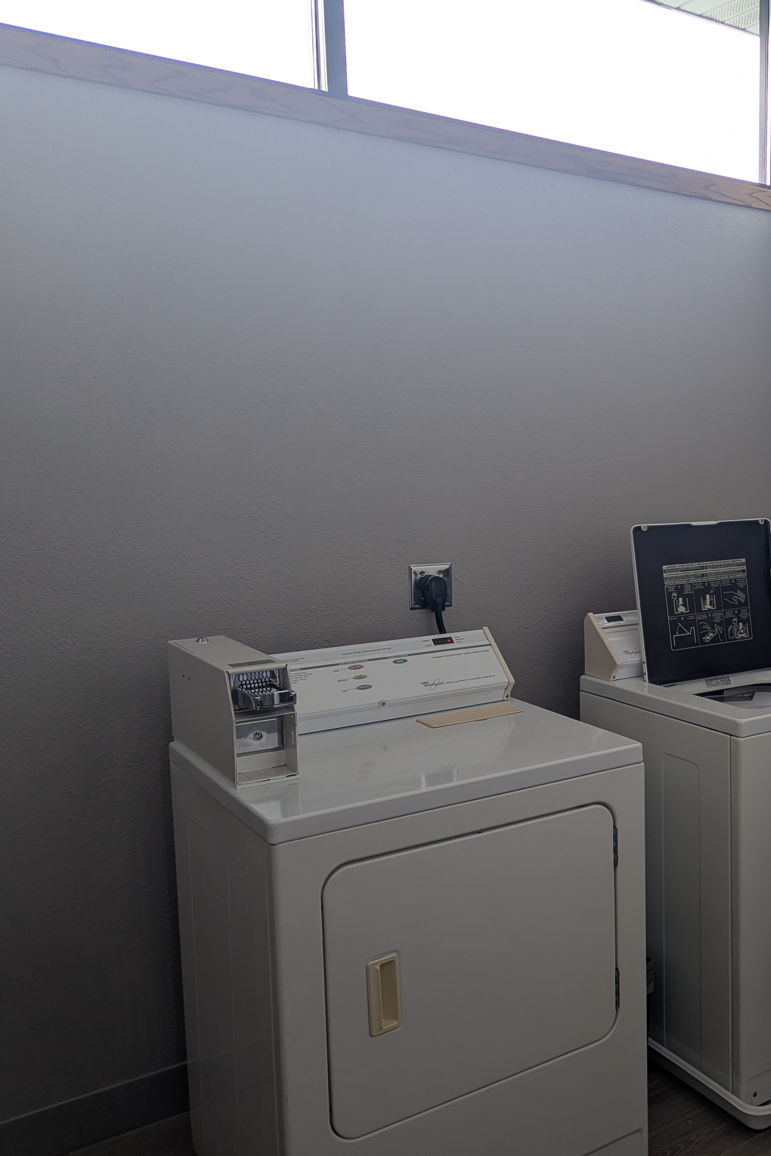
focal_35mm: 34
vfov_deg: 55.8
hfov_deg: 36.7
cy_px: 580
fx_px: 1092
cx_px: 676
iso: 31
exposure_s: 1/30
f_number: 1.85
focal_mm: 6.81
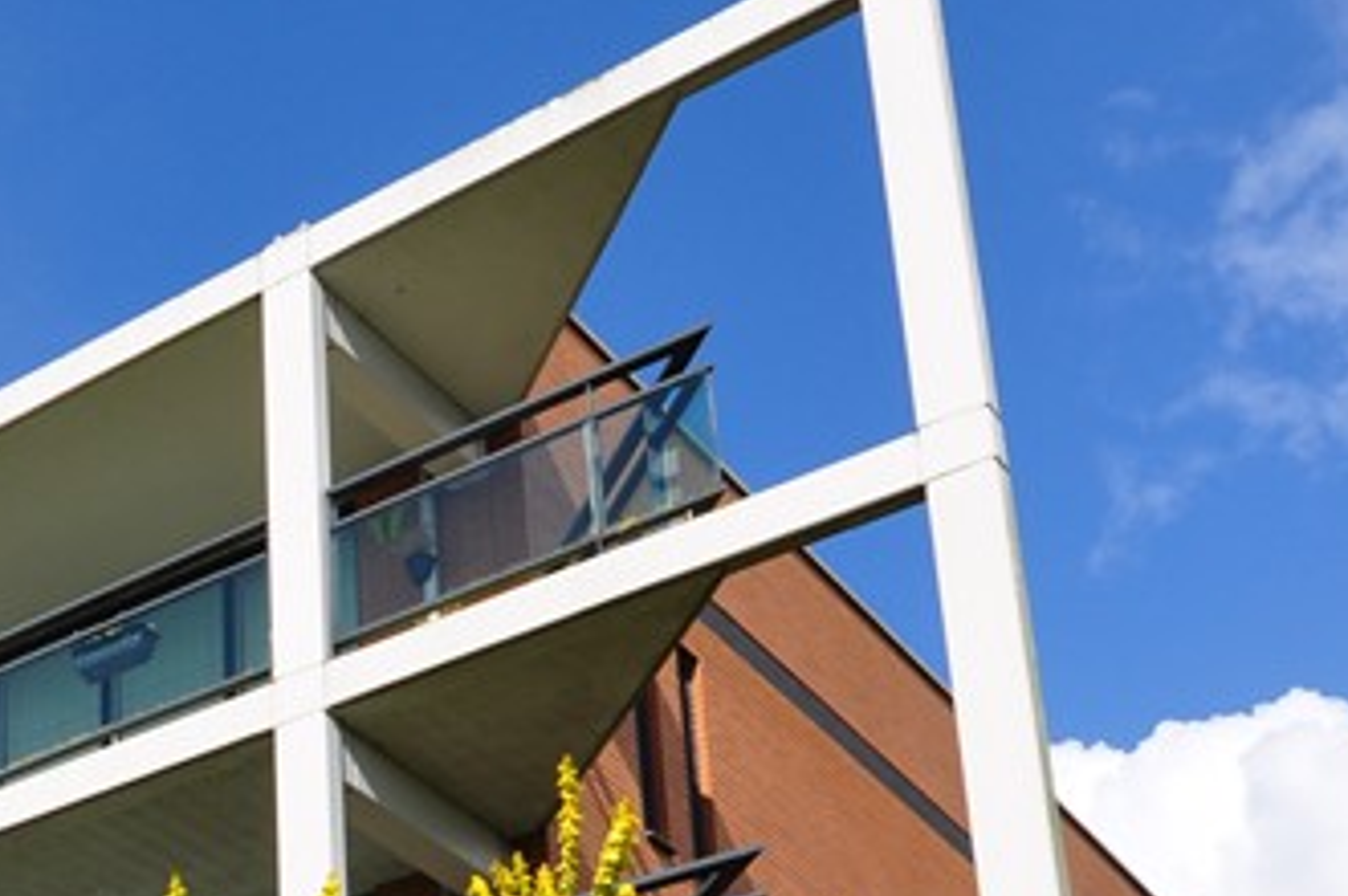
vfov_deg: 19.3
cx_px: -163
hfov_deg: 28.0
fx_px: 2431
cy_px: 1161
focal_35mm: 65
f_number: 11
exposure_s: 1/400
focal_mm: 14
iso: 200
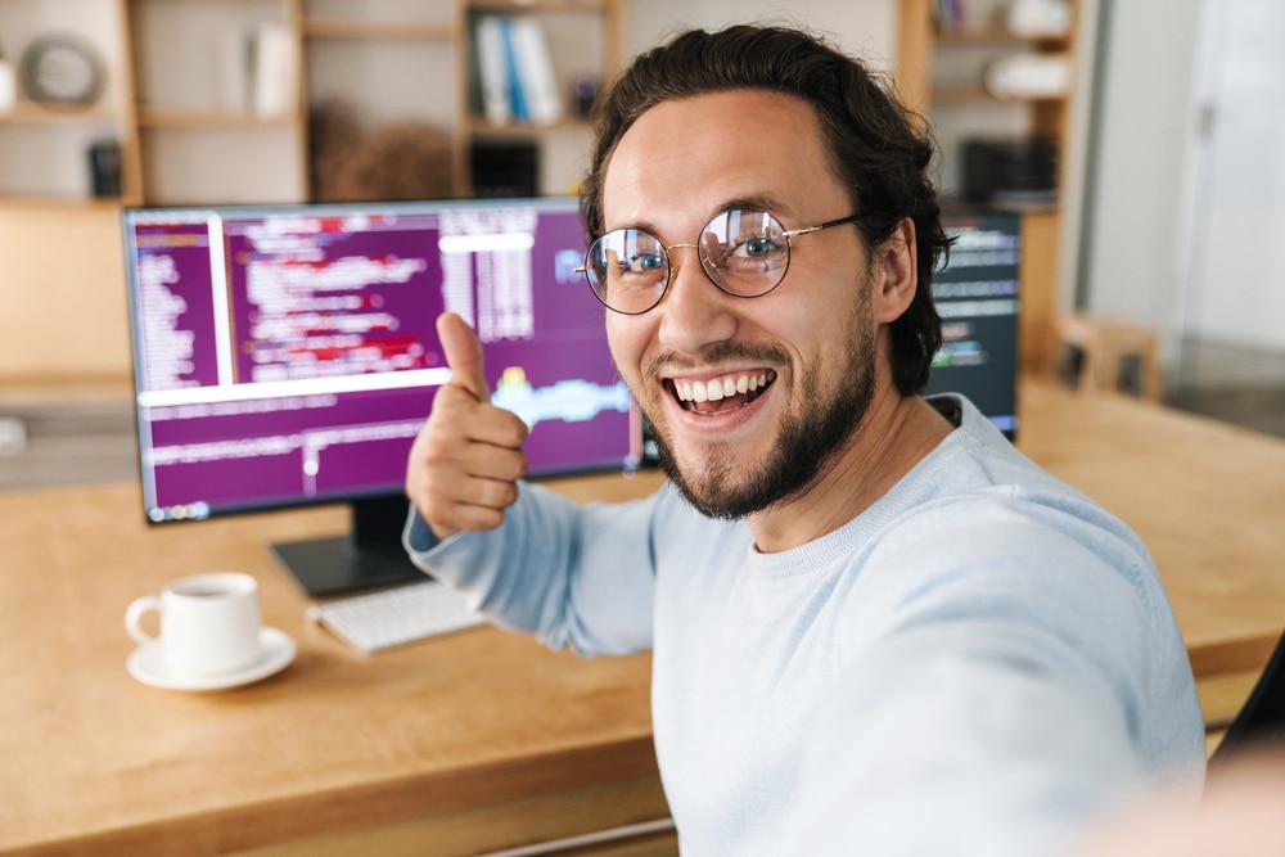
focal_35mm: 43
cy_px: 428
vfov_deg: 31.2
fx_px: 1535
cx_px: 642
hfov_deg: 45.4
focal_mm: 43
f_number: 2.8
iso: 1250
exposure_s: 1/125
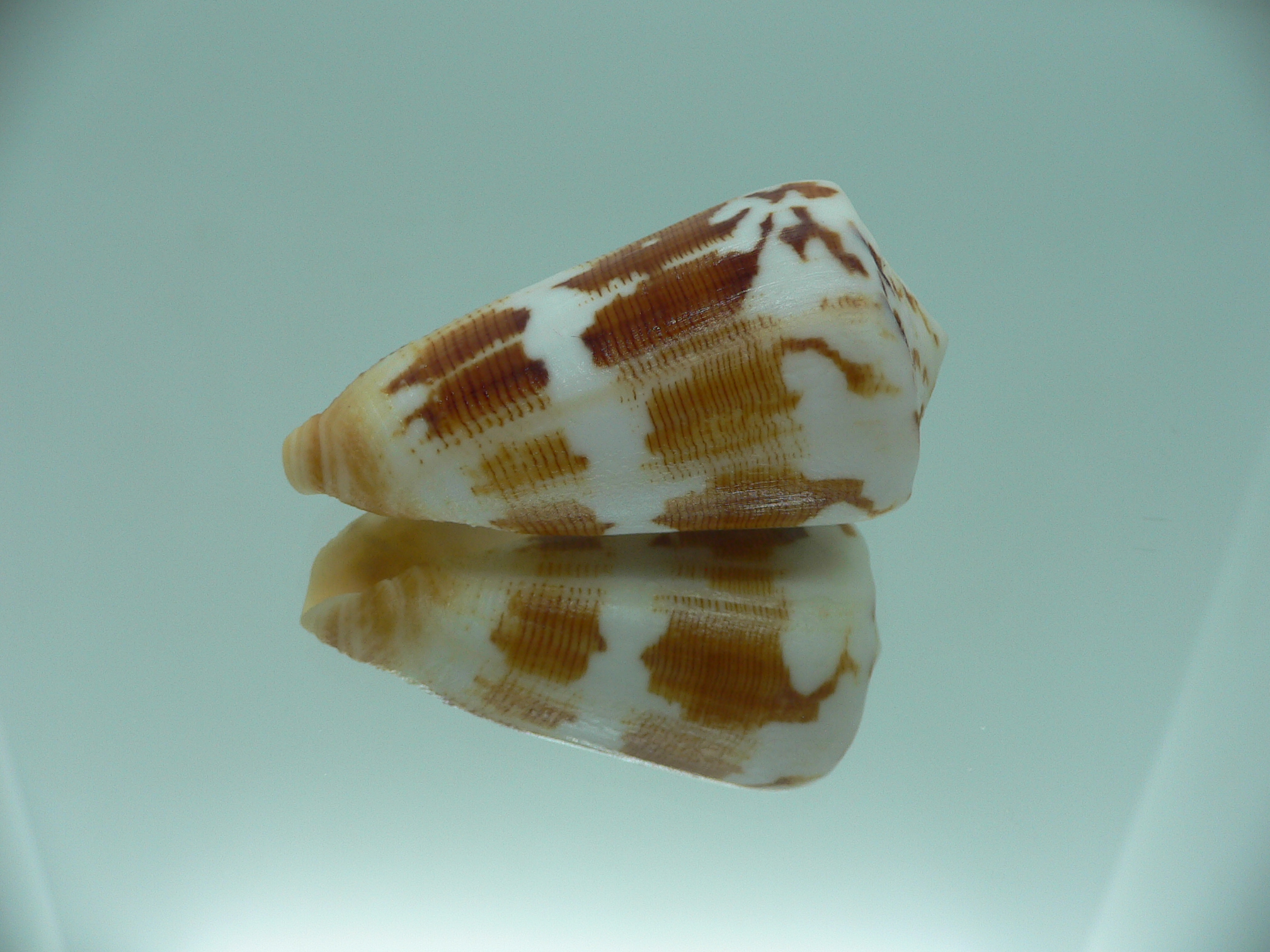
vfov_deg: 40.7
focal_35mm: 35
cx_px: 635
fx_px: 1284
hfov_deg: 52.6
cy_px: 476
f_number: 2.8
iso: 80
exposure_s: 1/80
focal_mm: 4.6
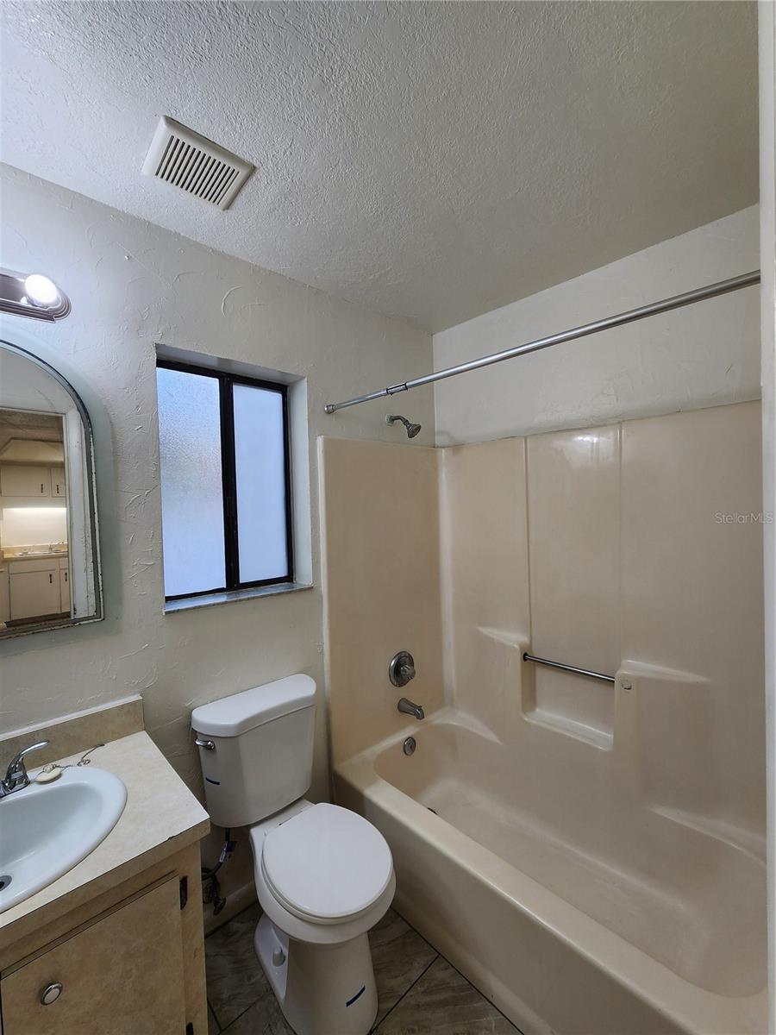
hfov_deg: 89.9
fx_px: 389
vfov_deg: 106.2
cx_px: 388
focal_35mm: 13
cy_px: 518
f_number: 2.2
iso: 50
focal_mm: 2.2
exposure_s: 1/60
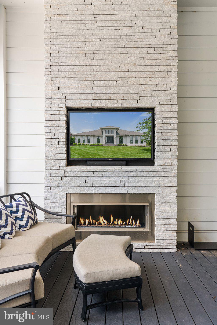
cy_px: 162
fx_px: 253
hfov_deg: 46.4
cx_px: 108
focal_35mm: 28
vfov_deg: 65.5
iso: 400
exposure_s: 1/160
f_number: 8
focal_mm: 28
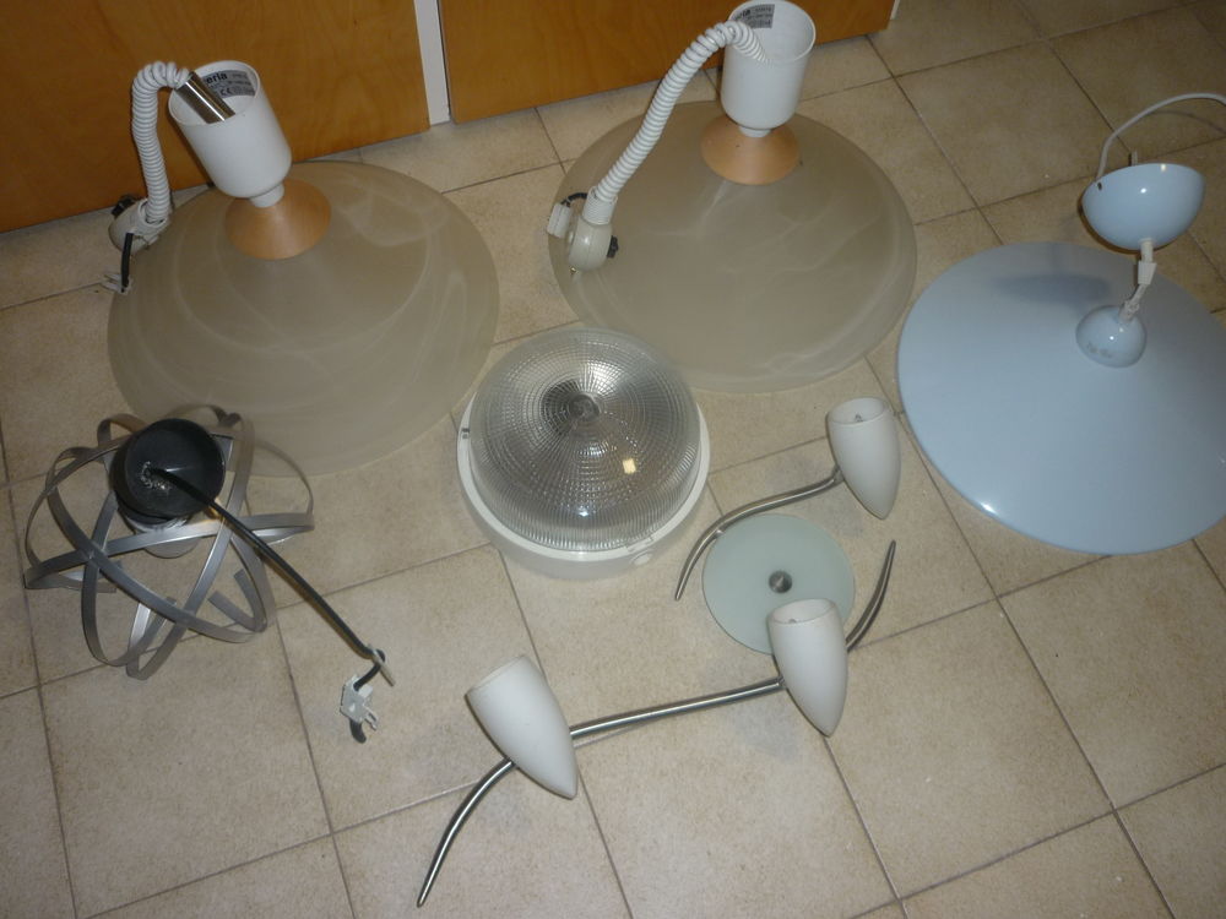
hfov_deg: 55.4
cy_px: 460
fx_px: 1169
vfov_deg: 42.9
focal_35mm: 33
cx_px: 613
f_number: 2.8
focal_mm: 5.5
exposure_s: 1/30
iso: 100
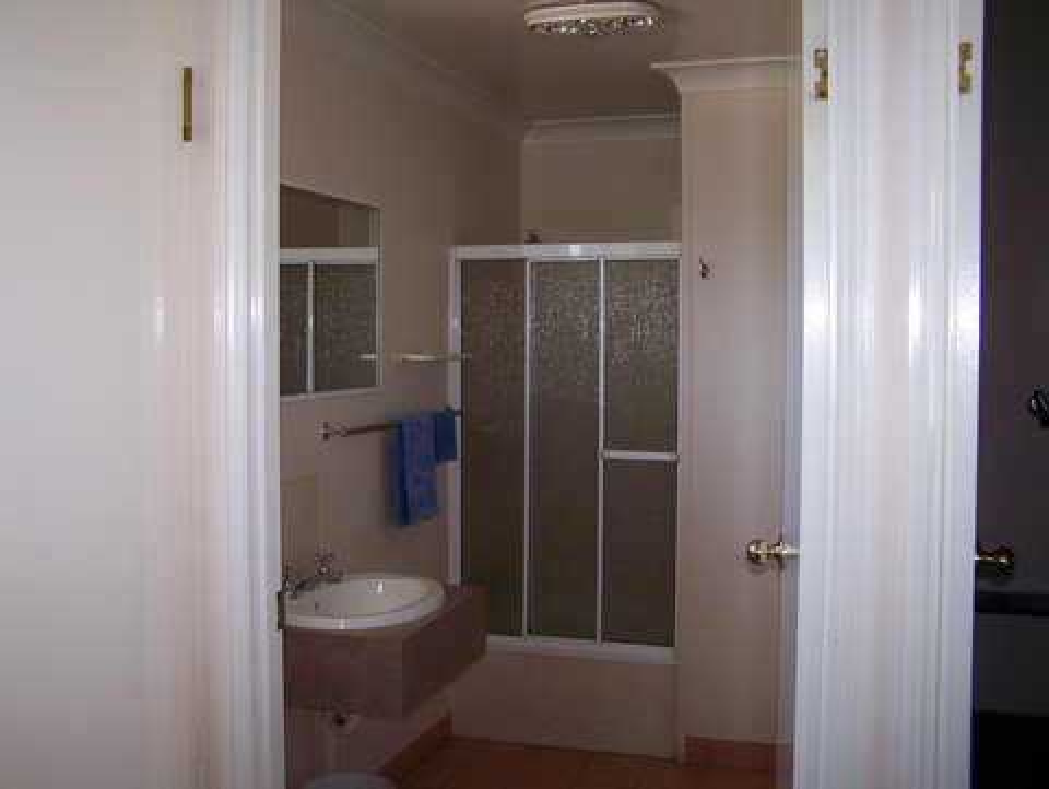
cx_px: 524
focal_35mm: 38
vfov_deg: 37.8
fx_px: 1153
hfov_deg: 48.9
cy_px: 394
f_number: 2.8
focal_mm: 6.3
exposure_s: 1/60
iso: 160
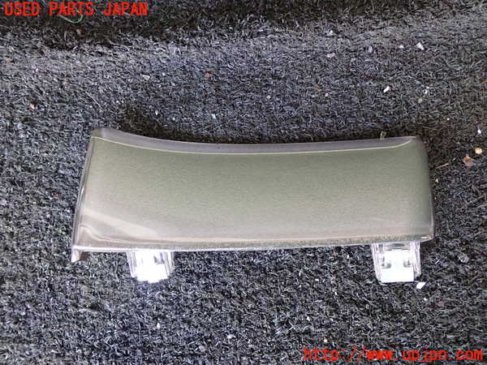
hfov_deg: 60.0
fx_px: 422
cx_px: 244
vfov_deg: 46.8
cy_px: 182
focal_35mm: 30
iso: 320
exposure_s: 1/30
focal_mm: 5.4
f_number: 2.3
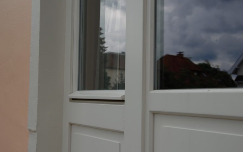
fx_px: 285
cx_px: 122
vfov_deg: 29.9
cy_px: 76
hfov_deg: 46.2
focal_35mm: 43
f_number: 5.6
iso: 100
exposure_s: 1/200
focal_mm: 28
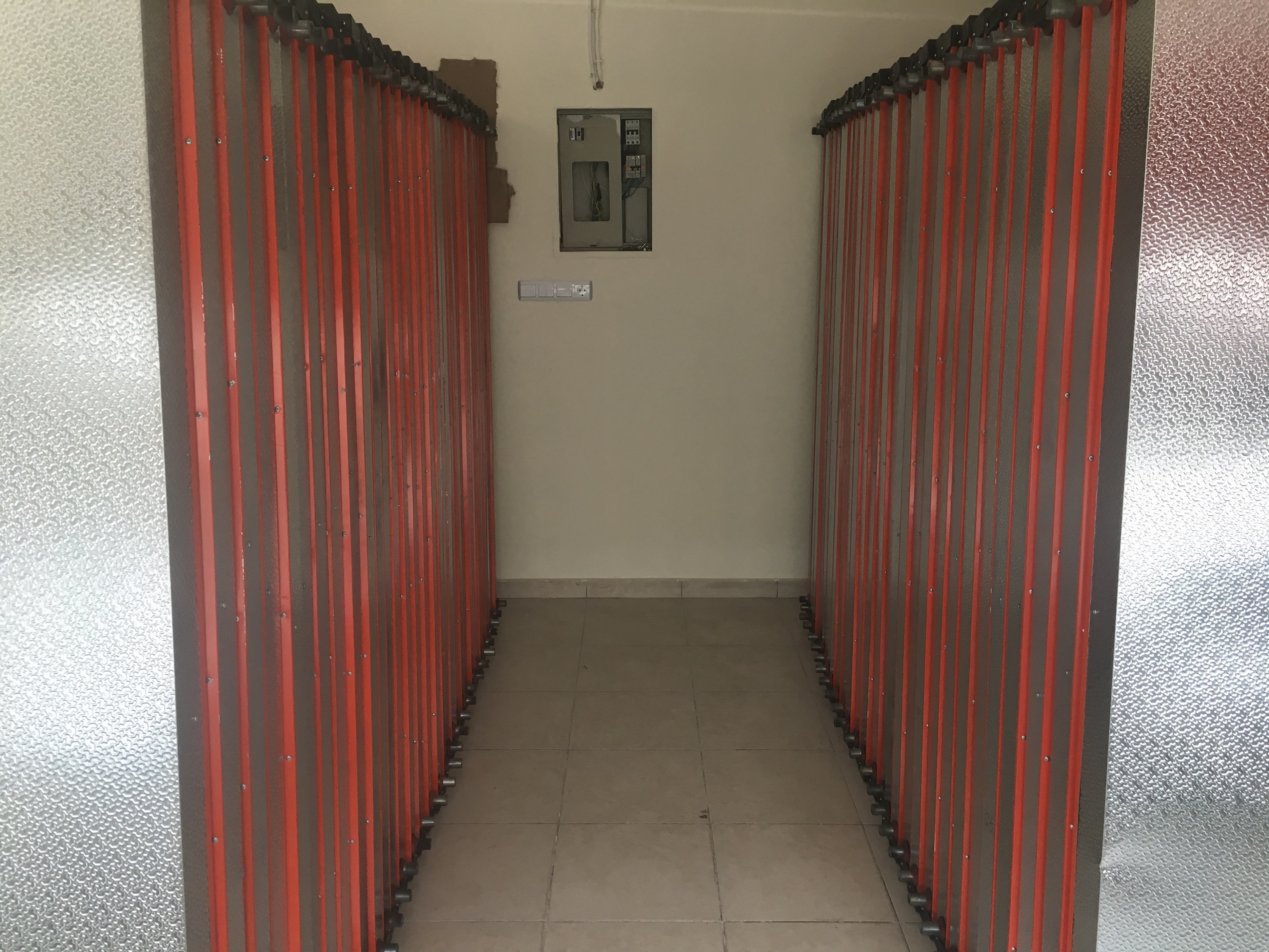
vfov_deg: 48.2
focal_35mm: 29
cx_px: 634
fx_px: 1063
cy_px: 476
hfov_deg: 61.7
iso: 32
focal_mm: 4.15
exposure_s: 1/33
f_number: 2.2
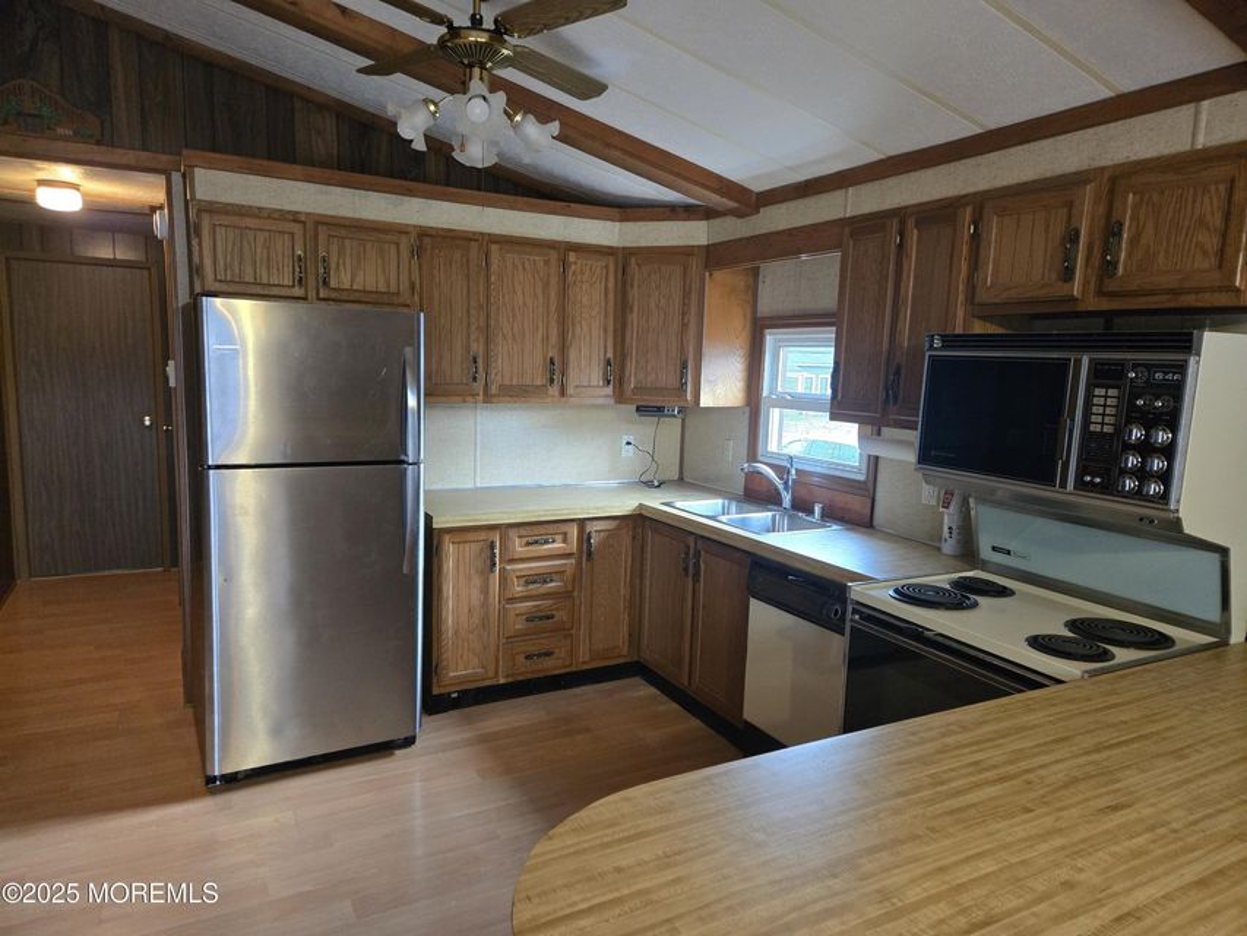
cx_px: 624
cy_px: 468
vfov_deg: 58.9
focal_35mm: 23
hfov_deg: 73.9
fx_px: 829
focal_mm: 5.4
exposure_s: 1/120
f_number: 1.8
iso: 800
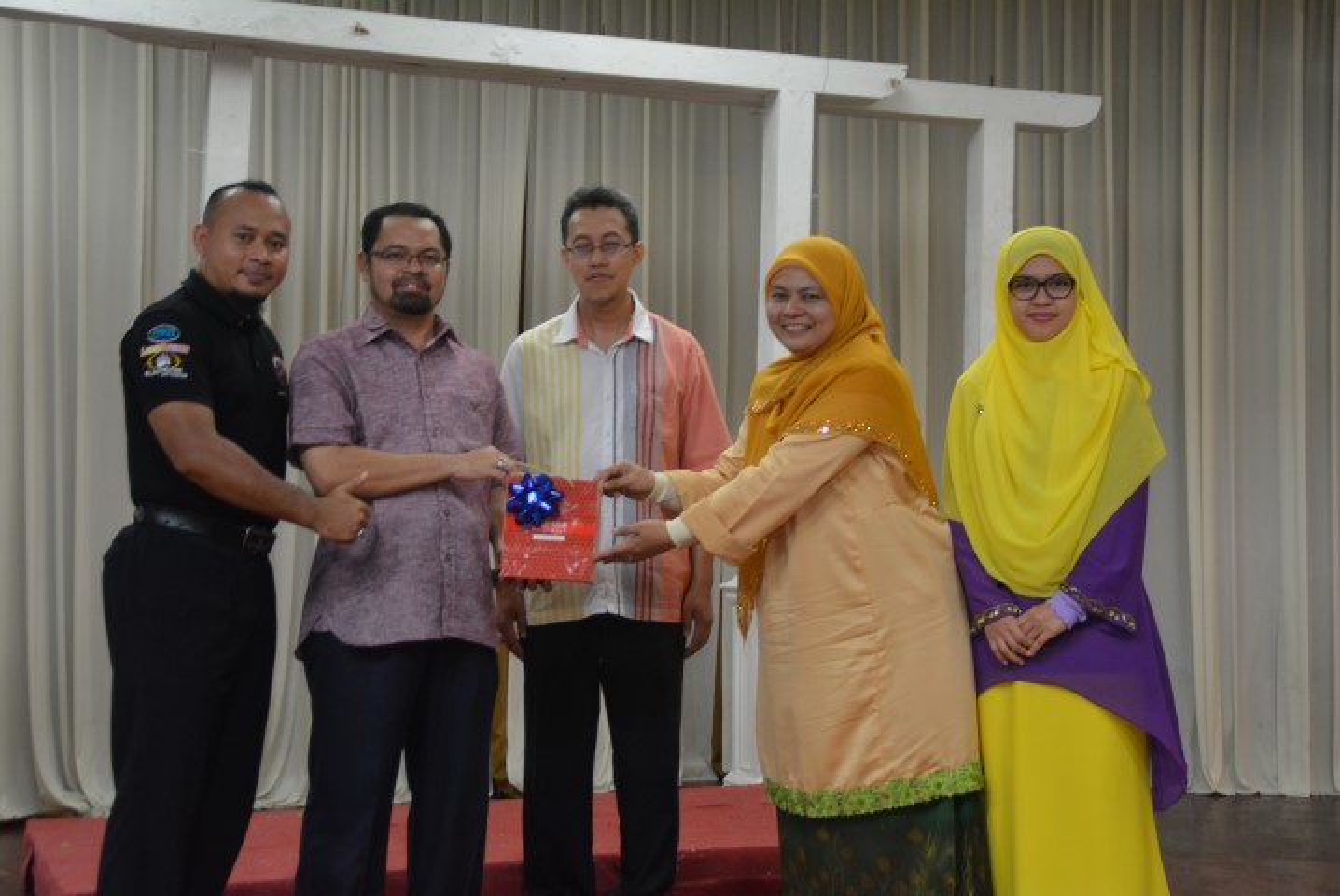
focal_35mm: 52
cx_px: 670
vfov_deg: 25.8
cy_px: 448
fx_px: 1956
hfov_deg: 37.8
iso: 1600
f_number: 4.2
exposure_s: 1/30
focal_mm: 35
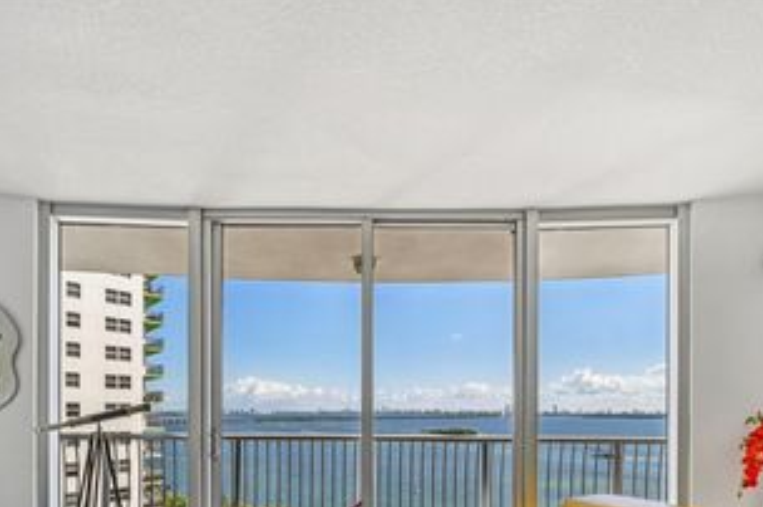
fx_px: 487
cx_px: 366
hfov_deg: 76.1
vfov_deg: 51.4
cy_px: 409
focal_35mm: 23
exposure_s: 1/200
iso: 100
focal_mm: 14
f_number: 5.6
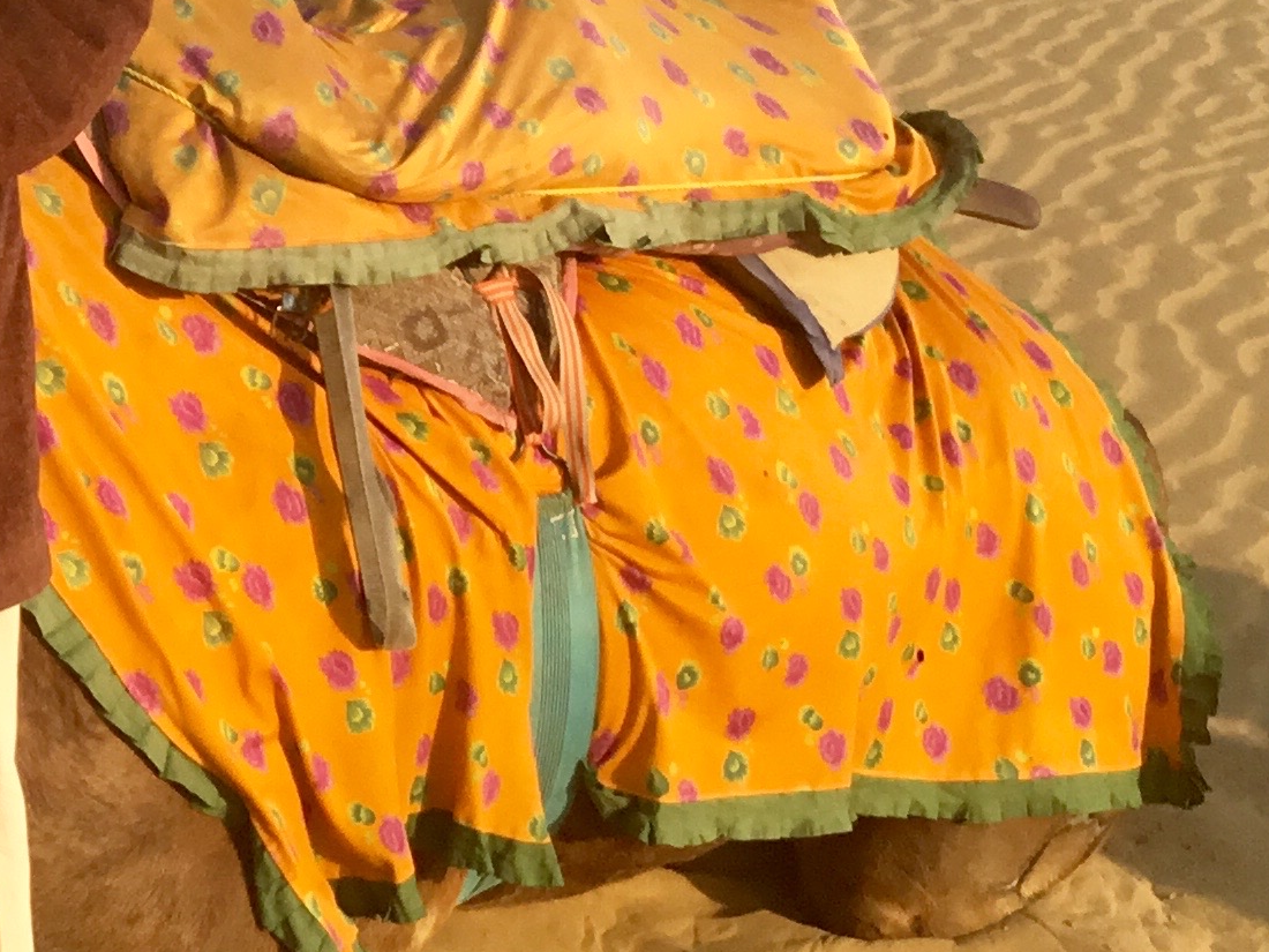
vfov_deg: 16.0
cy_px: 226
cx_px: -340
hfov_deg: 19.7
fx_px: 3373
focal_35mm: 92
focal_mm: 3.3
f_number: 2.4
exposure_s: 1/622
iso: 25
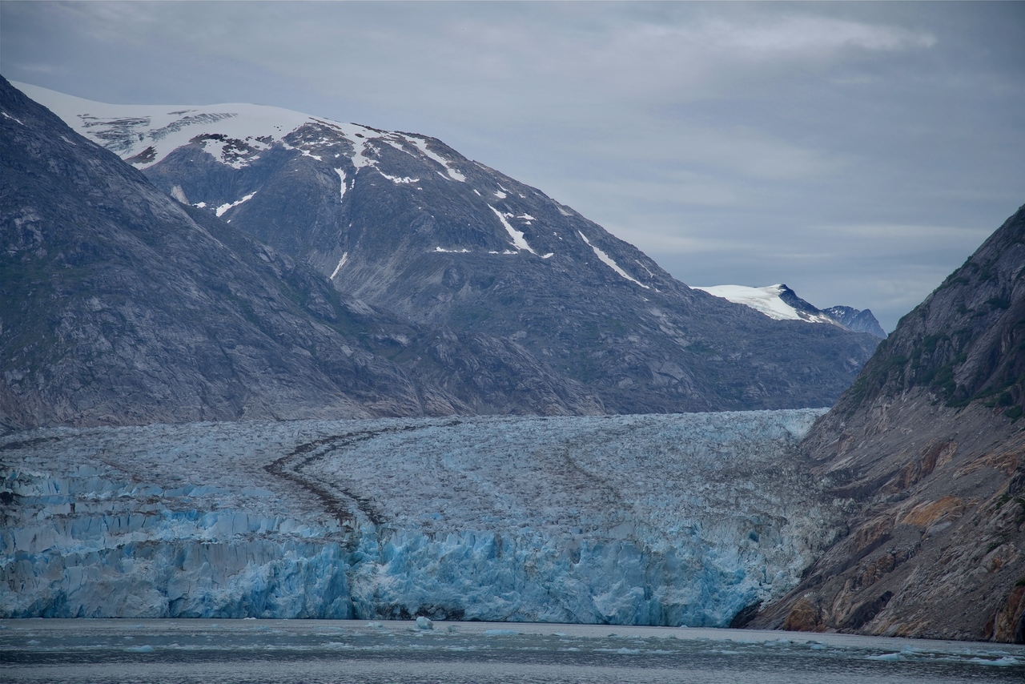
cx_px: 512
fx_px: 3417
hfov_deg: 17.1
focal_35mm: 120
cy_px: 342
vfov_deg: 11.4
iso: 100
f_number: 6.3
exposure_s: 1/250
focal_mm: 120
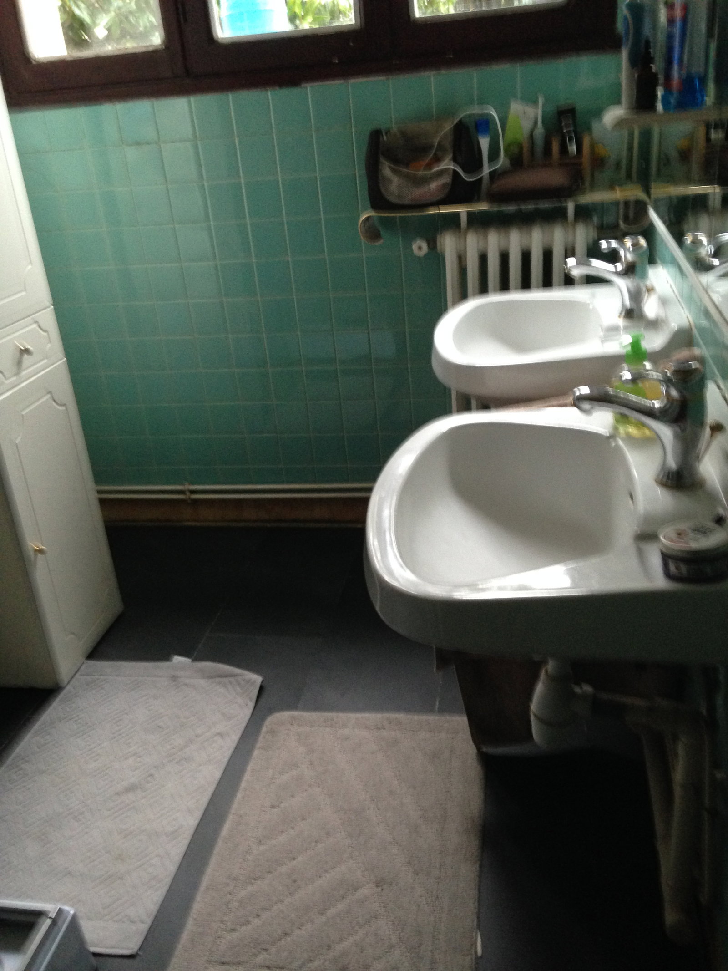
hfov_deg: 42.9
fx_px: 925
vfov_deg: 55.4
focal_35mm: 33
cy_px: 486
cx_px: 364
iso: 250
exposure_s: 1/20
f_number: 2.4
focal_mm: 4.12
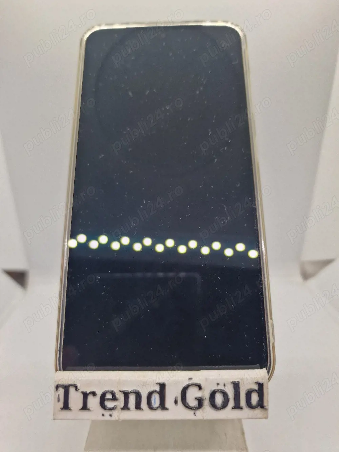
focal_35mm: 23
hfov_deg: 58.9
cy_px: 226
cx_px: 170
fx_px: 300
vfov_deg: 73.9
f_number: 1.8
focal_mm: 6.4
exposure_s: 1/100
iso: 50
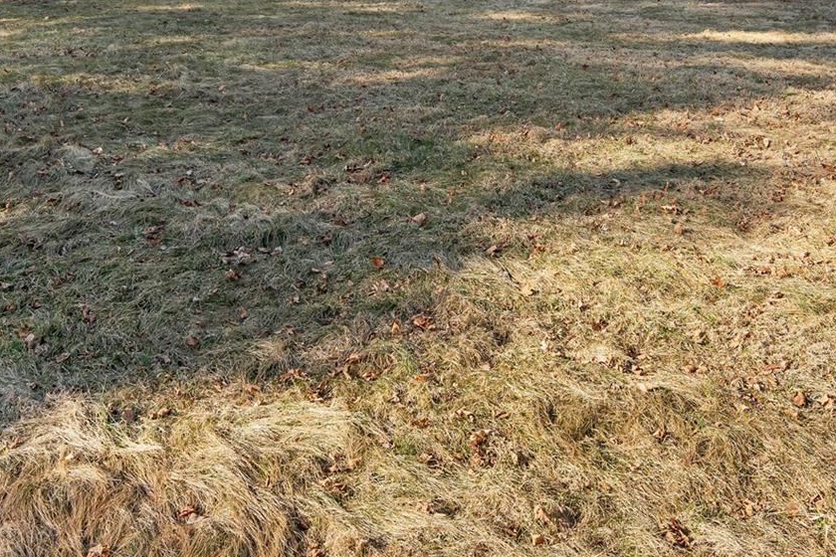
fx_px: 906
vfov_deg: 31.9
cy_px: 18
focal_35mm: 39
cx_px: 385
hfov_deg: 49.5
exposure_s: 1/500
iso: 400
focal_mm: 16
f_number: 6.3
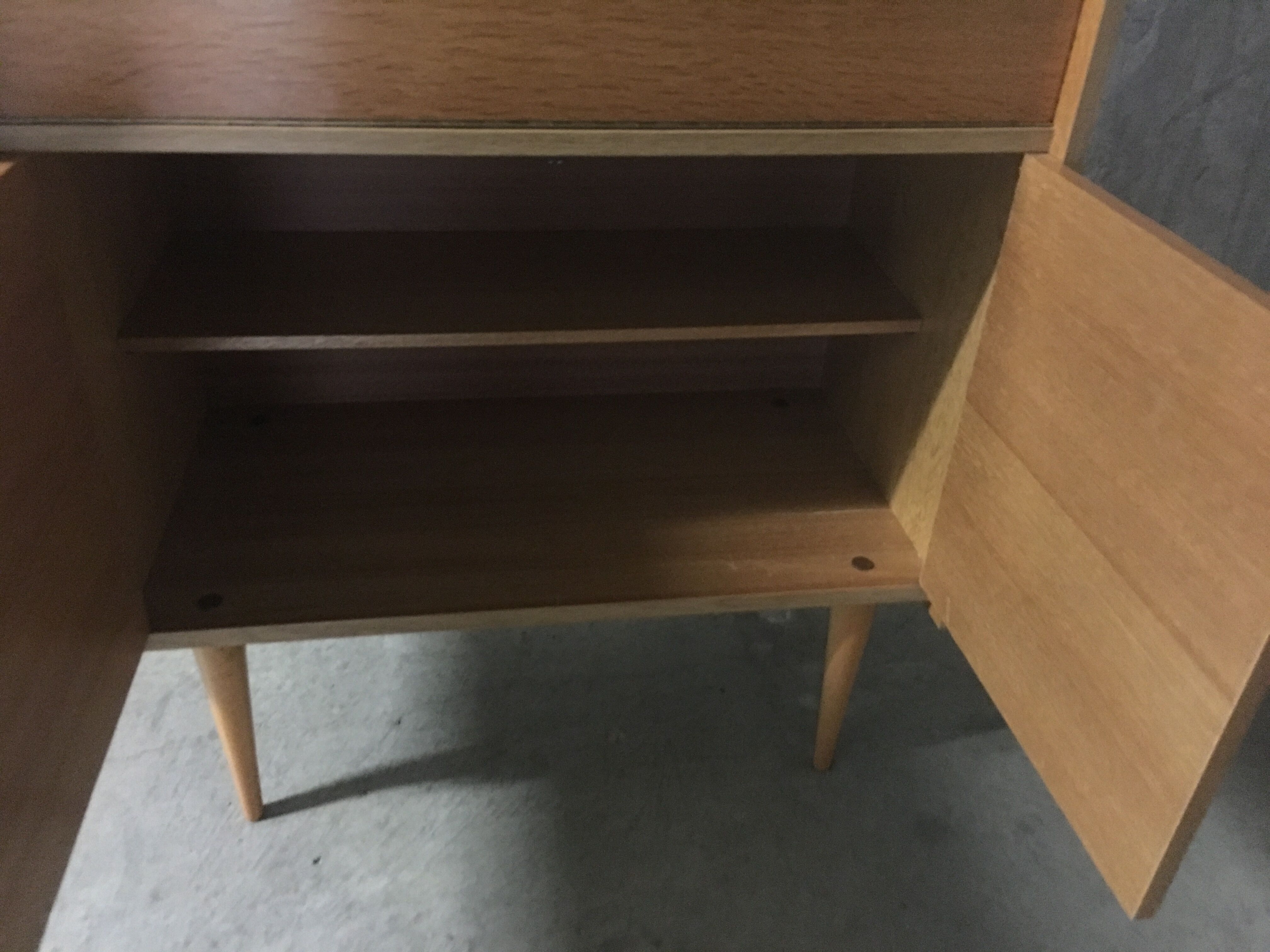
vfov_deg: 48.2
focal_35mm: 29
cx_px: 635
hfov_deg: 61.7
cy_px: 476
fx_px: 1064
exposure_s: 1/4
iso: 250
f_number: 2.2
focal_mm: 4.15
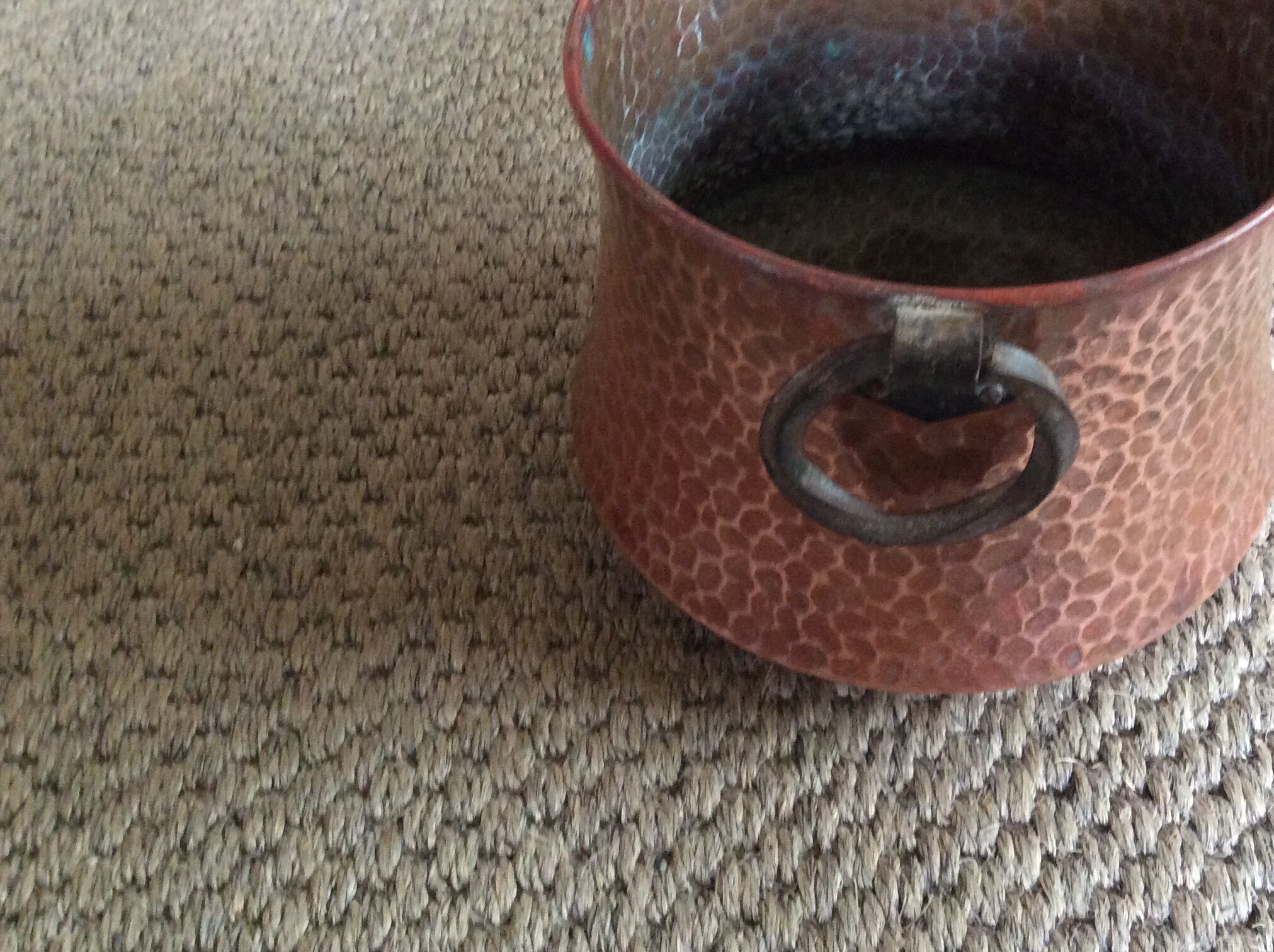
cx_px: 811
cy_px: 358
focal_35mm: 41
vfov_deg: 34.9
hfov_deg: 45.4
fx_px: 1507
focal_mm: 3.3
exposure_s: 1/20
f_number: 2.4
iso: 250
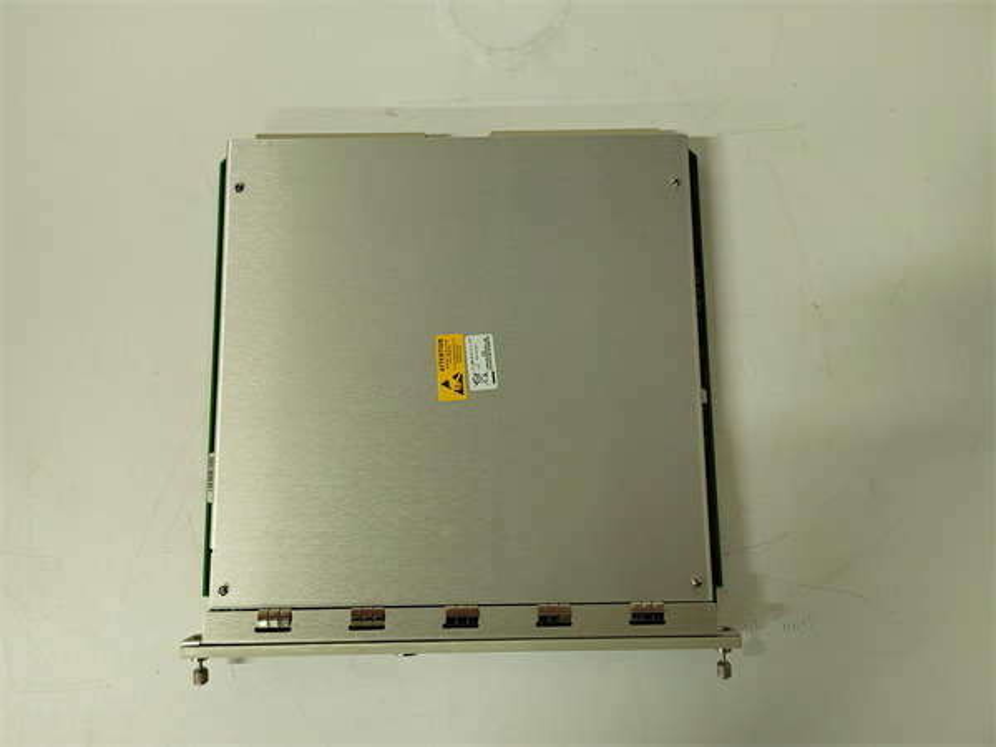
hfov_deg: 73.9
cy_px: 374
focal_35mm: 23
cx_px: 498
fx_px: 662
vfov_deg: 58.9
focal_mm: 5.52
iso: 2081
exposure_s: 1/100
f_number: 1.9
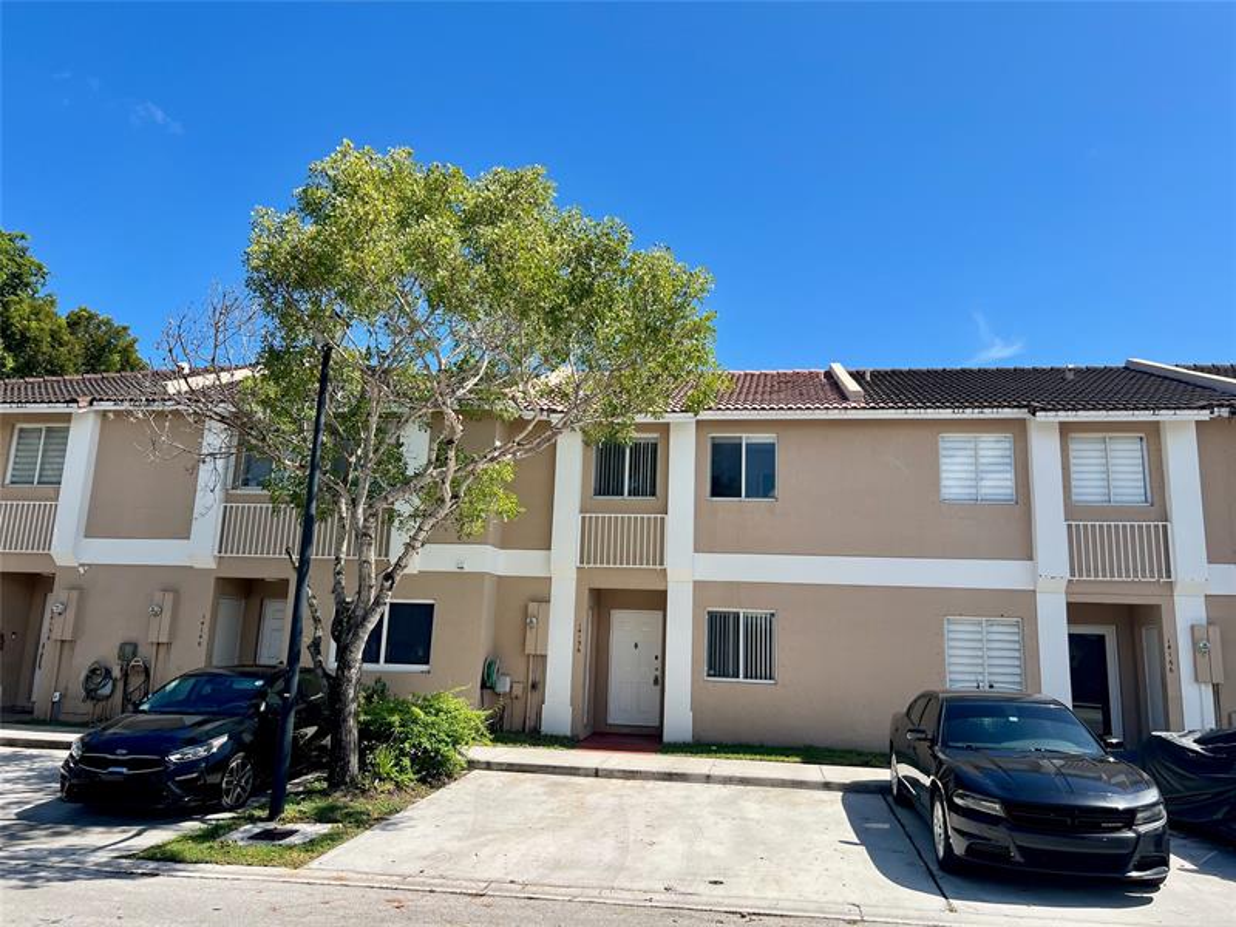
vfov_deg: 53.1
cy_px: 464
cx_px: 618
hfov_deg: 67.3
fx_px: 928
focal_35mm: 26
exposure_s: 1/3077
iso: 50
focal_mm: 5.7
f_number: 1.5
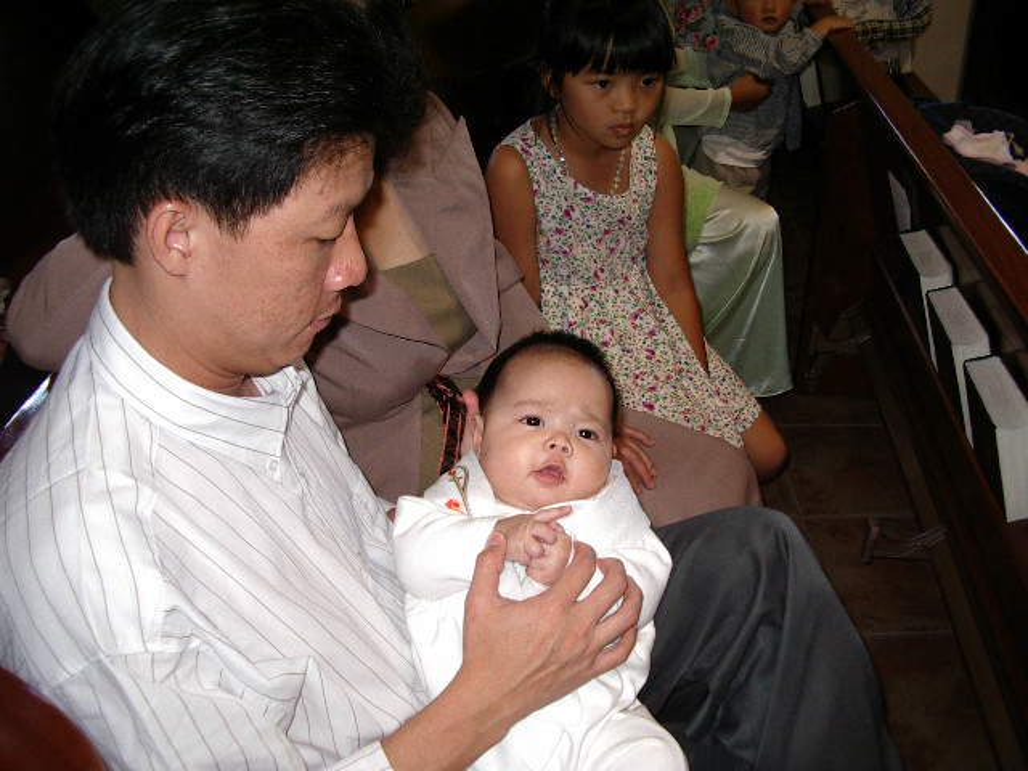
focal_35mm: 38
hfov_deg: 49.0
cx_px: 514
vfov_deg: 37.7
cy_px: 386
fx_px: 1128
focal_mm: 5.8
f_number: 2.6
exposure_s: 1/60
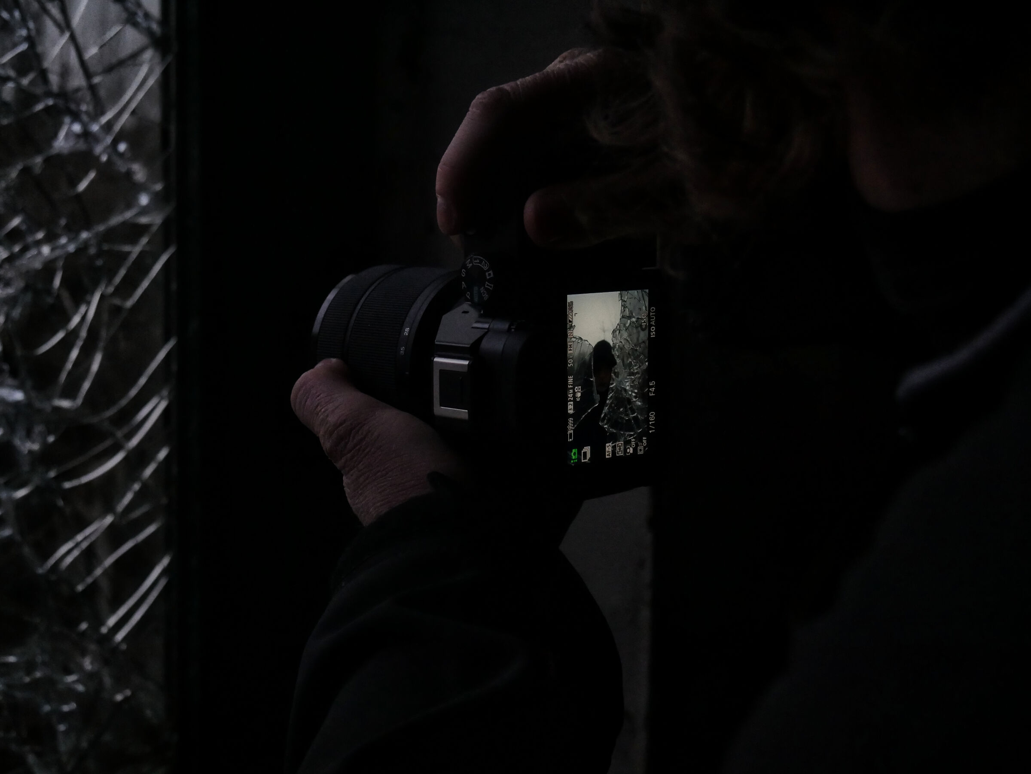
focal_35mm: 54
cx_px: 516
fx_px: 1609
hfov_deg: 35.5
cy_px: 387
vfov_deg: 27.1
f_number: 5.3
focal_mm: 27
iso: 3200
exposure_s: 1/160
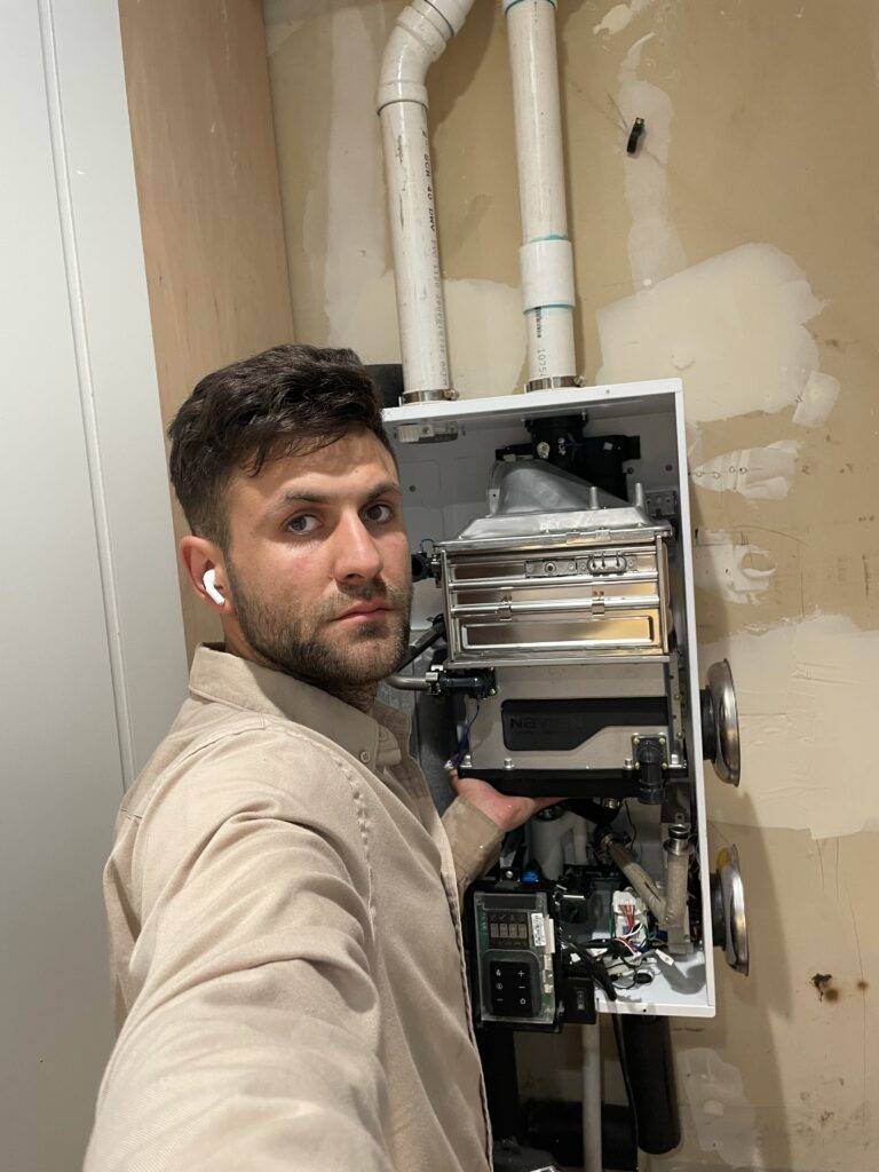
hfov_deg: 53.1
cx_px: 440
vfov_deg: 67.3
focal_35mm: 26
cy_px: 586
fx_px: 880
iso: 250
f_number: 1.6
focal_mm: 4.2
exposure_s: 1/60
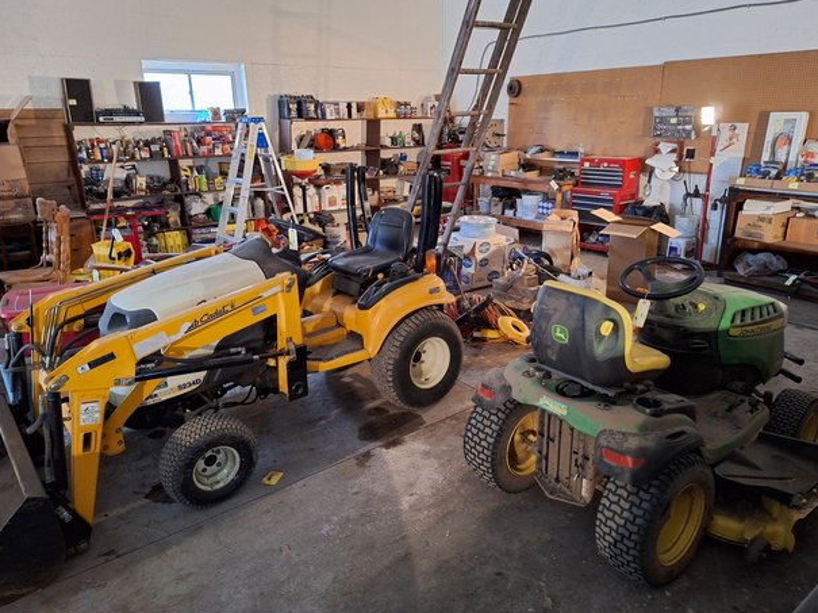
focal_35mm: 24
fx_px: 567
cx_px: 414
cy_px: 302
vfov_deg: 56.8
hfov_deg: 71.6
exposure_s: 1/20
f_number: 1.8
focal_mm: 5.54
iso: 400
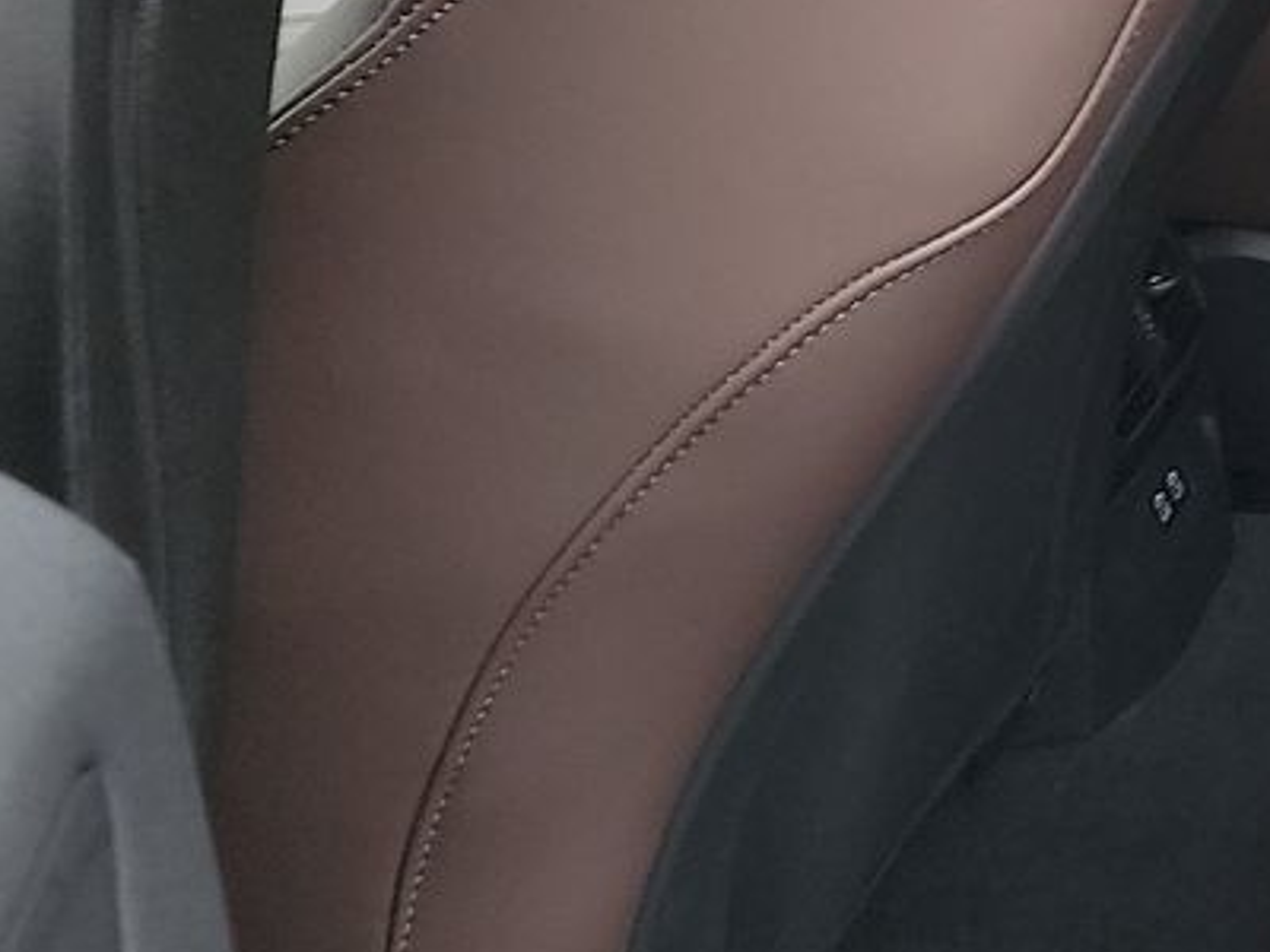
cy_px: 136
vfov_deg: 15.3
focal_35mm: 96
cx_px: 2070
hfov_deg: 17.6
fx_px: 3522
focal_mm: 6.7
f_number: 1.8
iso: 203
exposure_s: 1/59
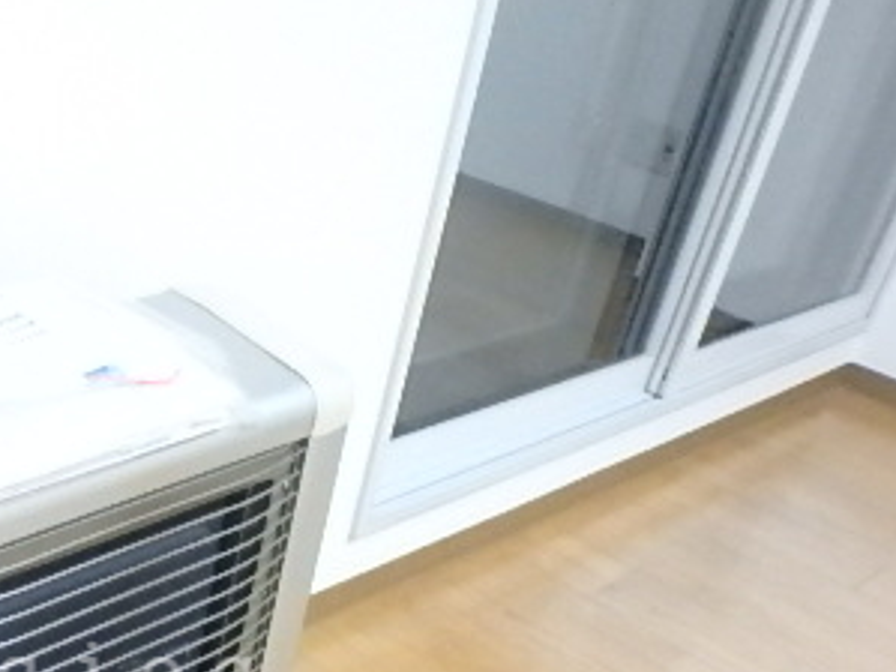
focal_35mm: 45
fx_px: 1164
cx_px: 63
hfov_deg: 38.7
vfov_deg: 29.9
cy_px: 678
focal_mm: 3.7
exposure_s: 1/15
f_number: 3.5
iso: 1600
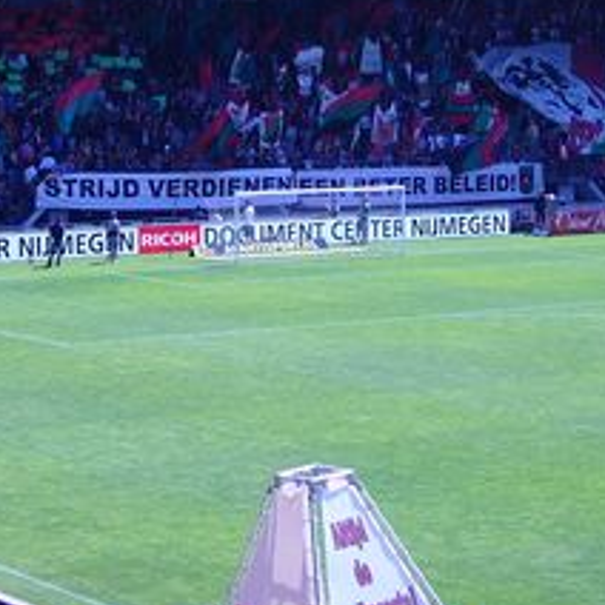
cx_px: 203
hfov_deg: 13.8
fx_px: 2491
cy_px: 24
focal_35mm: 126
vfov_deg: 13.7
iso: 50
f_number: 3.4
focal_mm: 8.8
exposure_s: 1/320
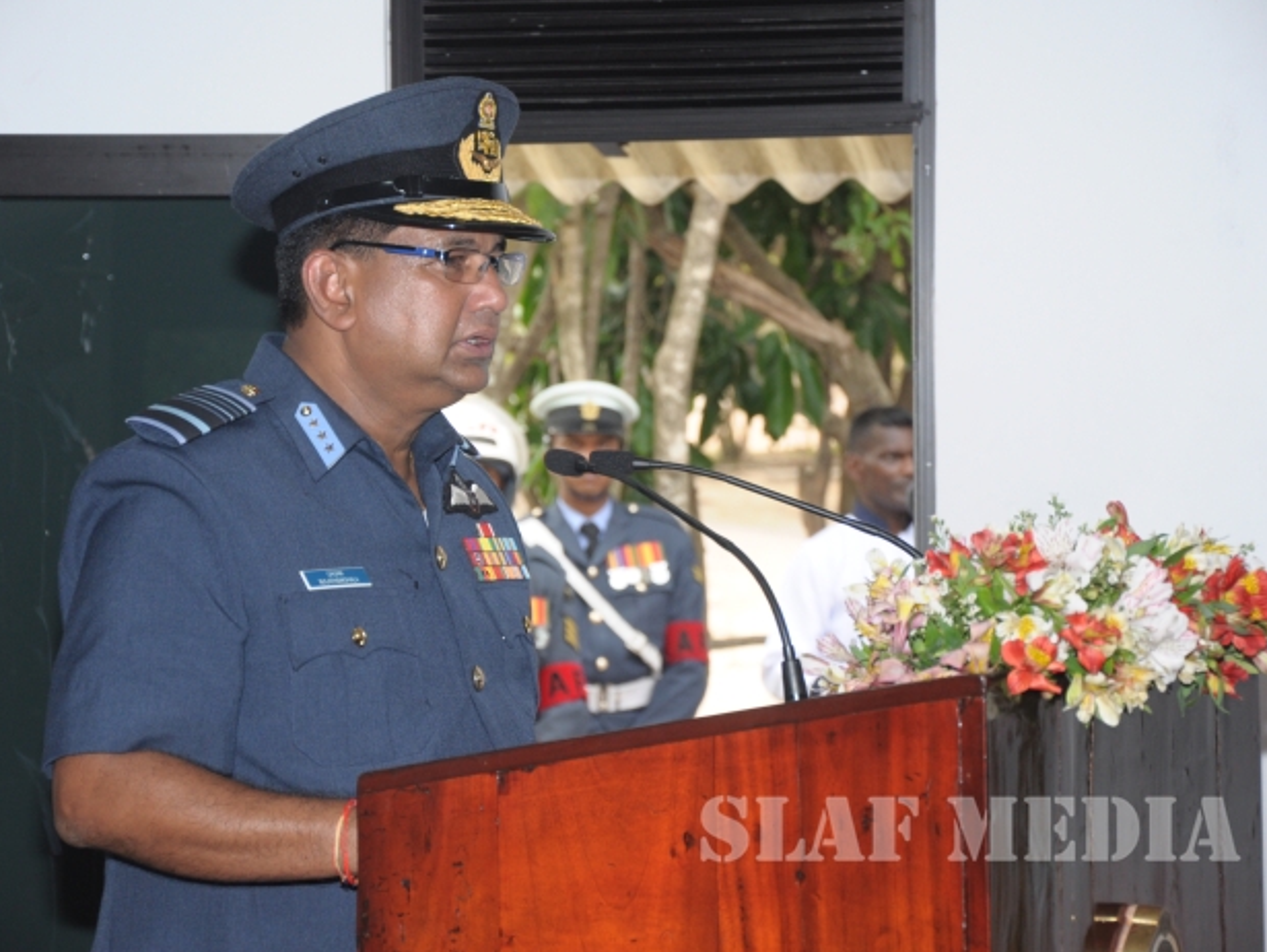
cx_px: 604
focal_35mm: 131
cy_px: 476
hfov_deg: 15.0
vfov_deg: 11.3
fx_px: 4798
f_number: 6.3
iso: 640
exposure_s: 1/80
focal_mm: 80
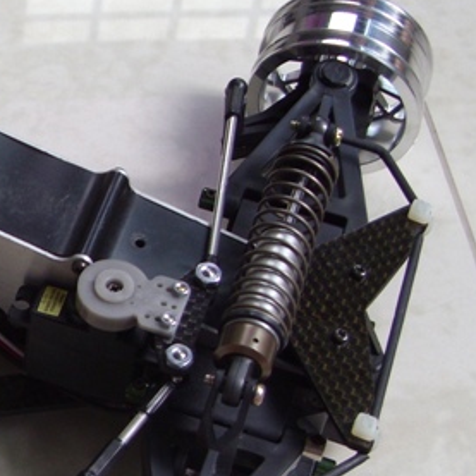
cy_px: 315
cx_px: -204
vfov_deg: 16.2
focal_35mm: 107
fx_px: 1665
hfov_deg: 15.2
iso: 50
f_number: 2.8
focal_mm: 6.3
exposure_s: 1/30
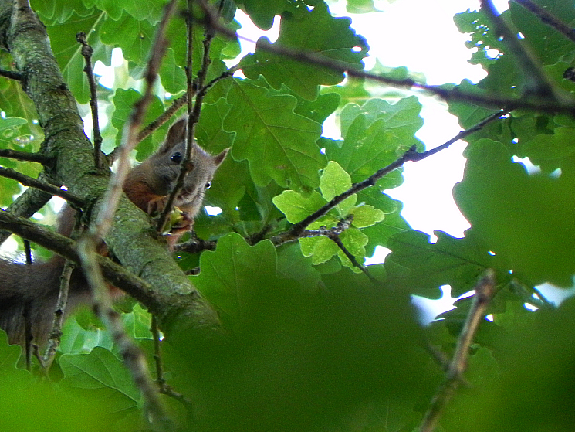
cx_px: 199
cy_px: 199
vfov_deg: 1.6
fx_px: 15484
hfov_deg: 2.1
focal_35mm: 932
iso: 400
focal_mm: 120
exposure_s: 1/22.6
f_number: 5
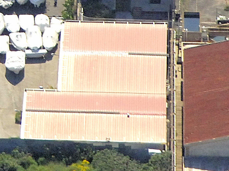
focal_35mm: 678
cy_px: -209
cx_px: -317
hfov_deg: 2.9
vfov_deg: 2.2
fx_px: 4485
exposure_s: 1/1000
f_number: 9
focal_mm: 75
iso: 400
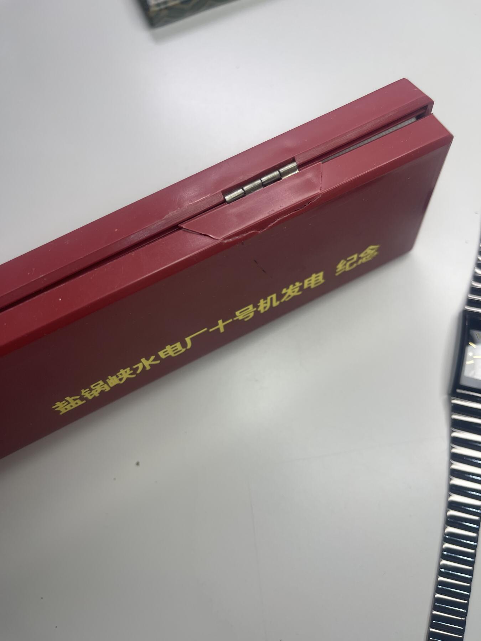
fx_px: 463
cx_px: 240
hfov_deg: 54.9
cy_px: 320
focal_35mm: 25
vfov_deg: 69.4
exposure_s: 1/122
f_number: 1.6
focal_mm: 5.1
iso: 32
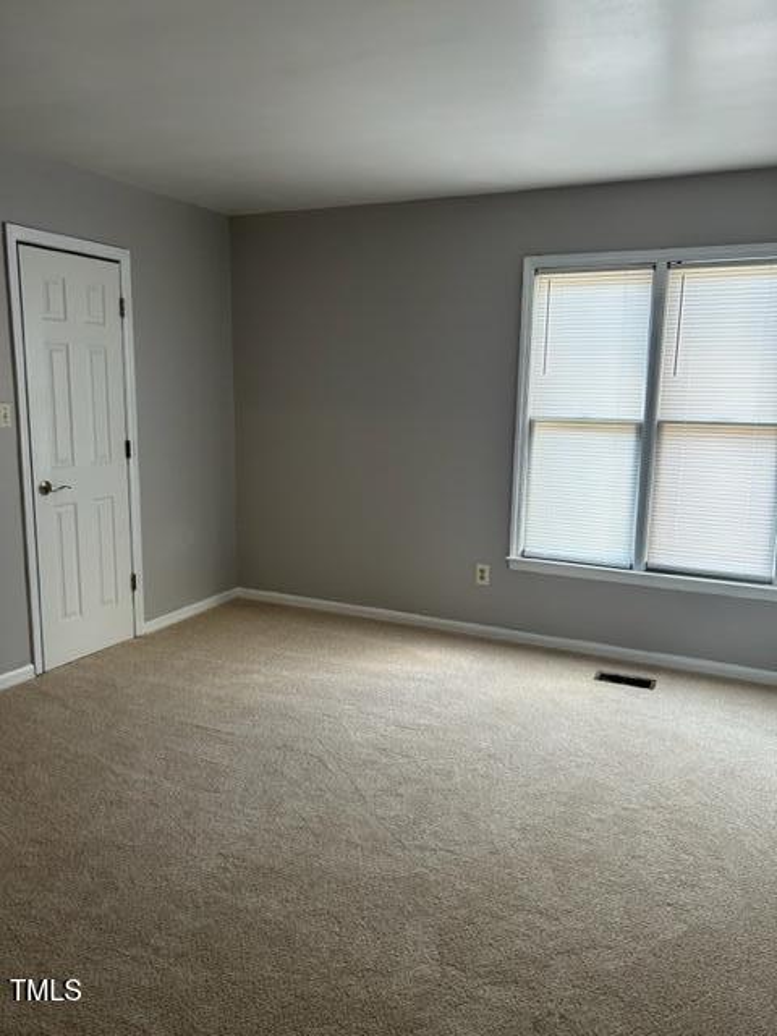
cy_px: 518
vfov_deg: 67.3
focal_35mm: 26
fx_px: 778
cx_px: 388
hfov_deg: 53.1
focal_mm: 5.7
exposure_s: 1/83
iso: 125
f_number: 1.5
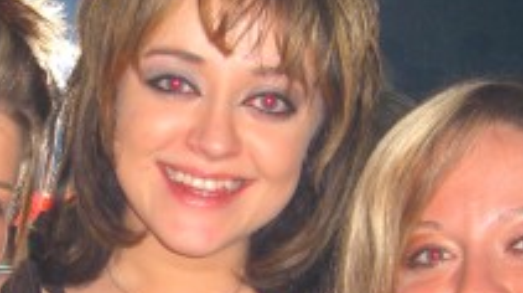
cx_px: 116
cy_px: 330
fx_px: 1634
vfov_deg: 10.1
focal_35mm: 118
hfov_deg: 18.0
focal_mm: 7.9
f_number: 2.8
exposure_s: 1/60
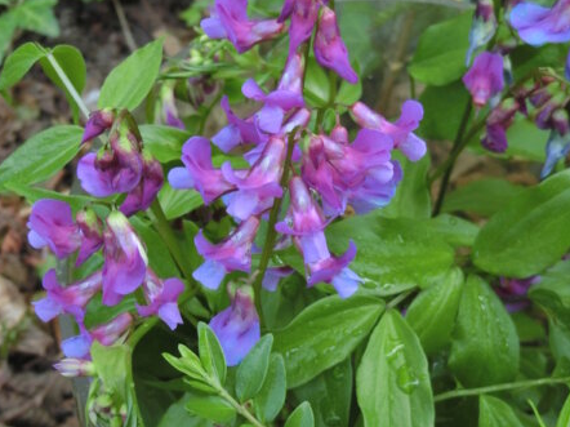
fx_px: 1004
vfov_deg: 24.0
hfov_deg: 31.7
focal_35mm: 61
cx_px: 283
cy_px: 212
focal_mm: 10.7
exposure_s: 1/125
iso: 320
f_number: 5
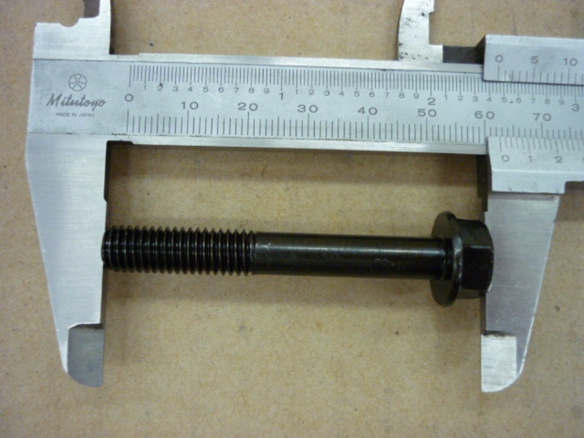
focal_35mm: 33
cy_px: 219
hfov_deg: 55.4
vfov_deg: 42.9
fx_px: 557
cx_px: 292
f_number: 2.8
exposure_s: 1/20
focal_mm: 5.5
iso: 400
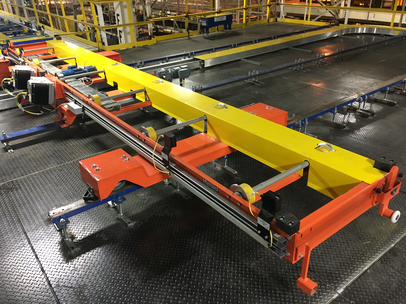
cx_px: 203
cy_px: 152
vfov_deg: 48.2
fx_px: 340
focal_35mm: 29
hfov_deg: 61.7
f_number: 2.2
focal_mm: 4.15
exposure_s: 1/24
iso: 200
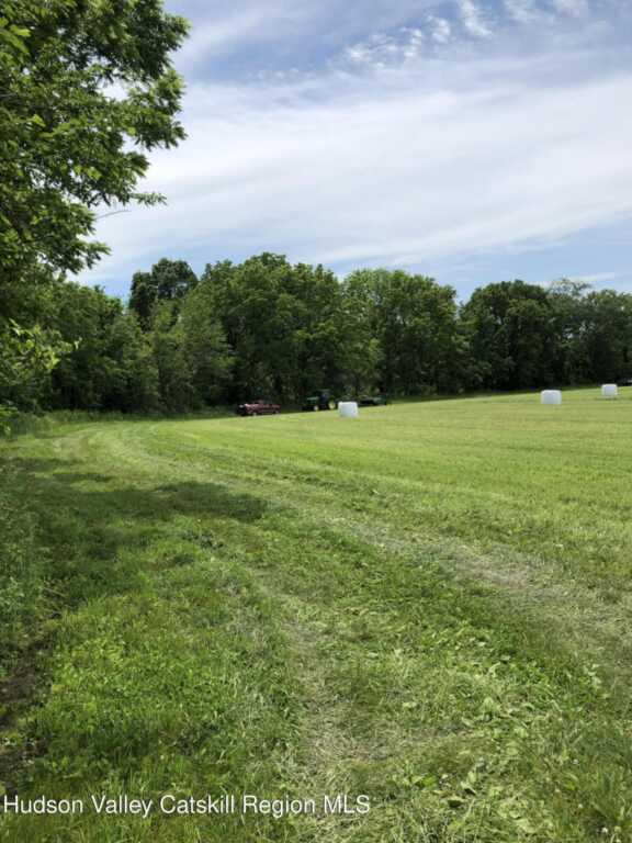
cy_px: 422
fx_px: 682
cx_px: 316
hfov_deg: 49.7
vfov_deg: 63.4
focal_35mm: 28
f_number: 1.8
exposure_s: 1/2825
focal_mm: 3.99
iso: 20
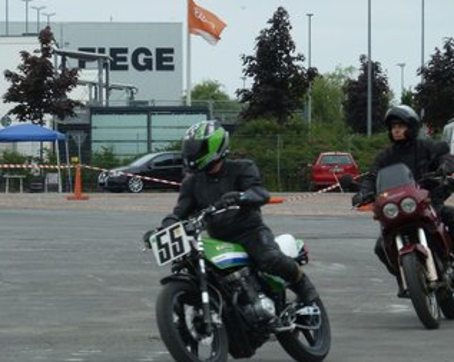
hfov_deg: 7.5
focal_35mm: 259
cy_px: 190
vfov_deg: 6.0
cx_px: 251
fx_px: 3477
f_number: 4.6
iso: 80
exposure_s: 1/320
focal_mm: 34.4
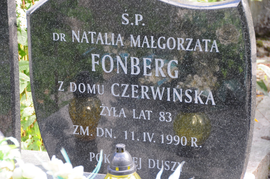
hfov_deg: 14.4
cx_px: 135
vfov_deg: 9.6
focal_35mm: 142
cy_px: 90
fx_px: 1067
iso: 250
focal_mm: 95
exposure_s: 1/40
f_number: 7.1
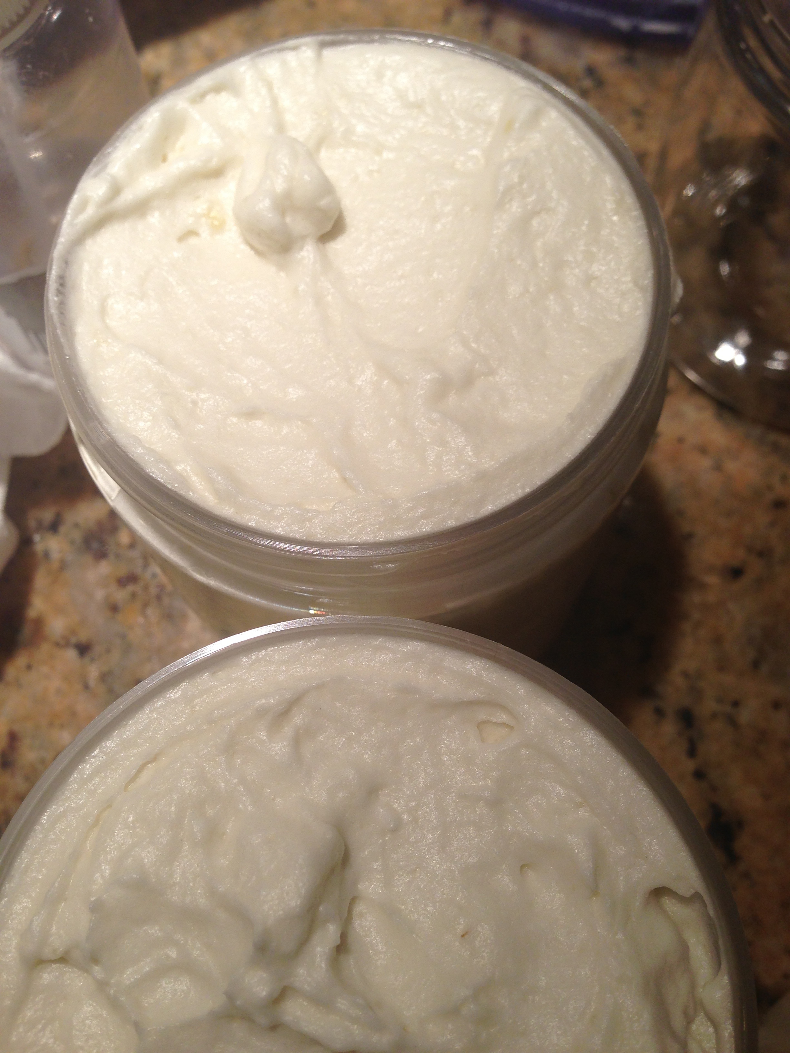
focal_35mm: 33
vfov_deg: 55.4
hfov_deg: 42.9
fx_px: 1004
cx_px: 395
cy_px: 526
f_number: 2.4
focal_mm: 4.13
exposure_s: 1/167
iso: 50
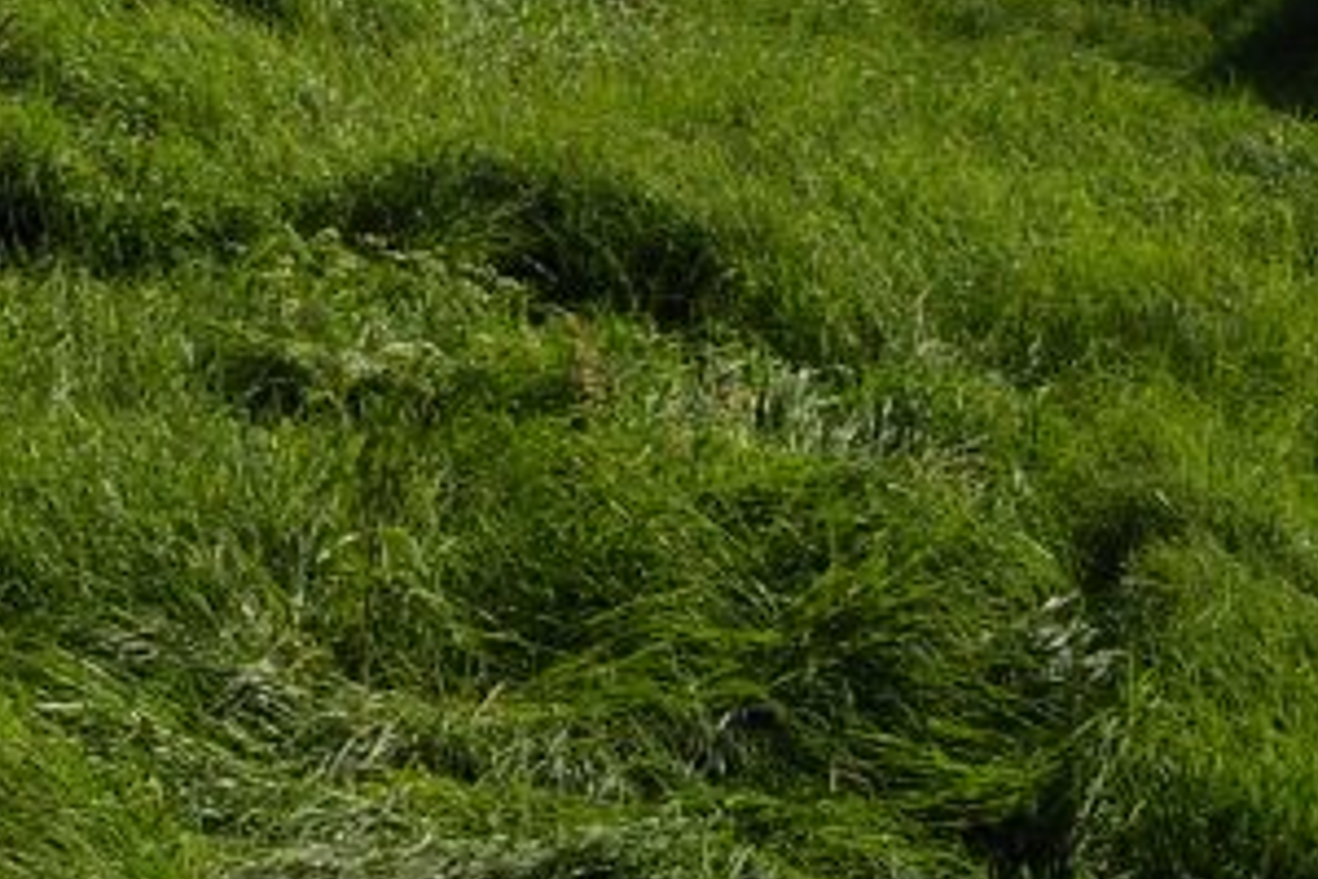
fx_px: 5810
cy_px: -574
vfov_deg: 8.4
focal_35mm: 159
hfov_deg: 12.6
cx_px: -264
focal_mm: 31
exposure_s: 1/750
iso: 800
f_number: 13
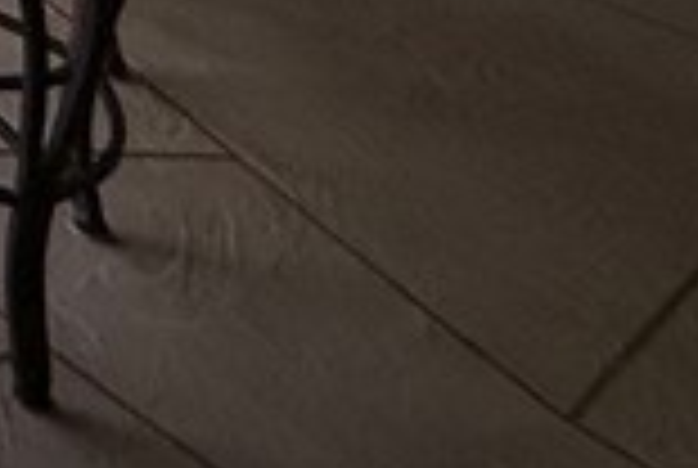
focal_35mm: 96
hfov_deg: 12.4
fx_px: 1865
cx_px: -1247
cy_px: -882
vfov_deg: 10.6
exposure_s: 1/246
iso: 64
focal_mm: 2.22
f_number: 2.2
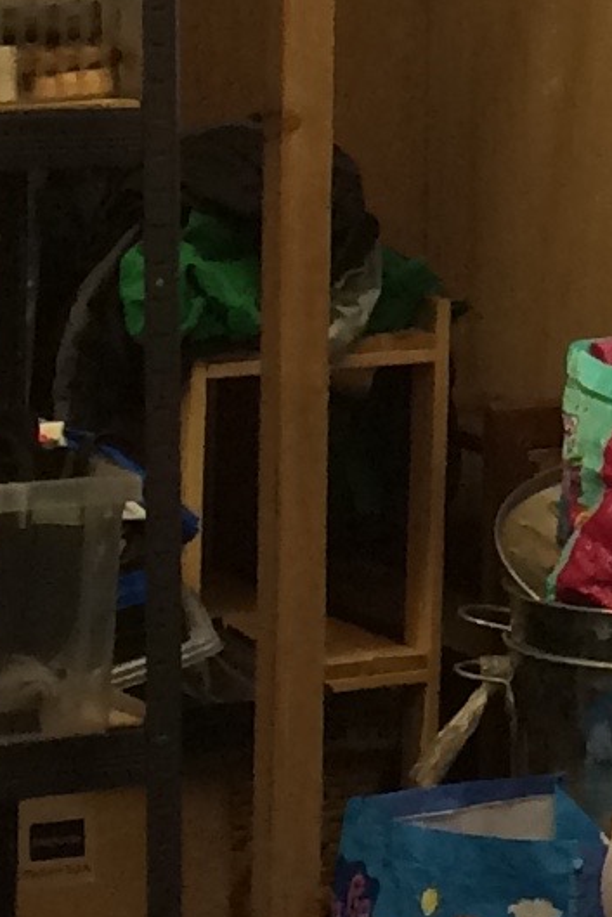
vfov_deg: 10.9
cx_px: 1500
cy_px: -185
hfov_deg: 7.0
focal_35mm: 186
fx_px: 4740
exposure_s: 1/33
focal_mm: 4.15
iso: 40
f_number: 2.2
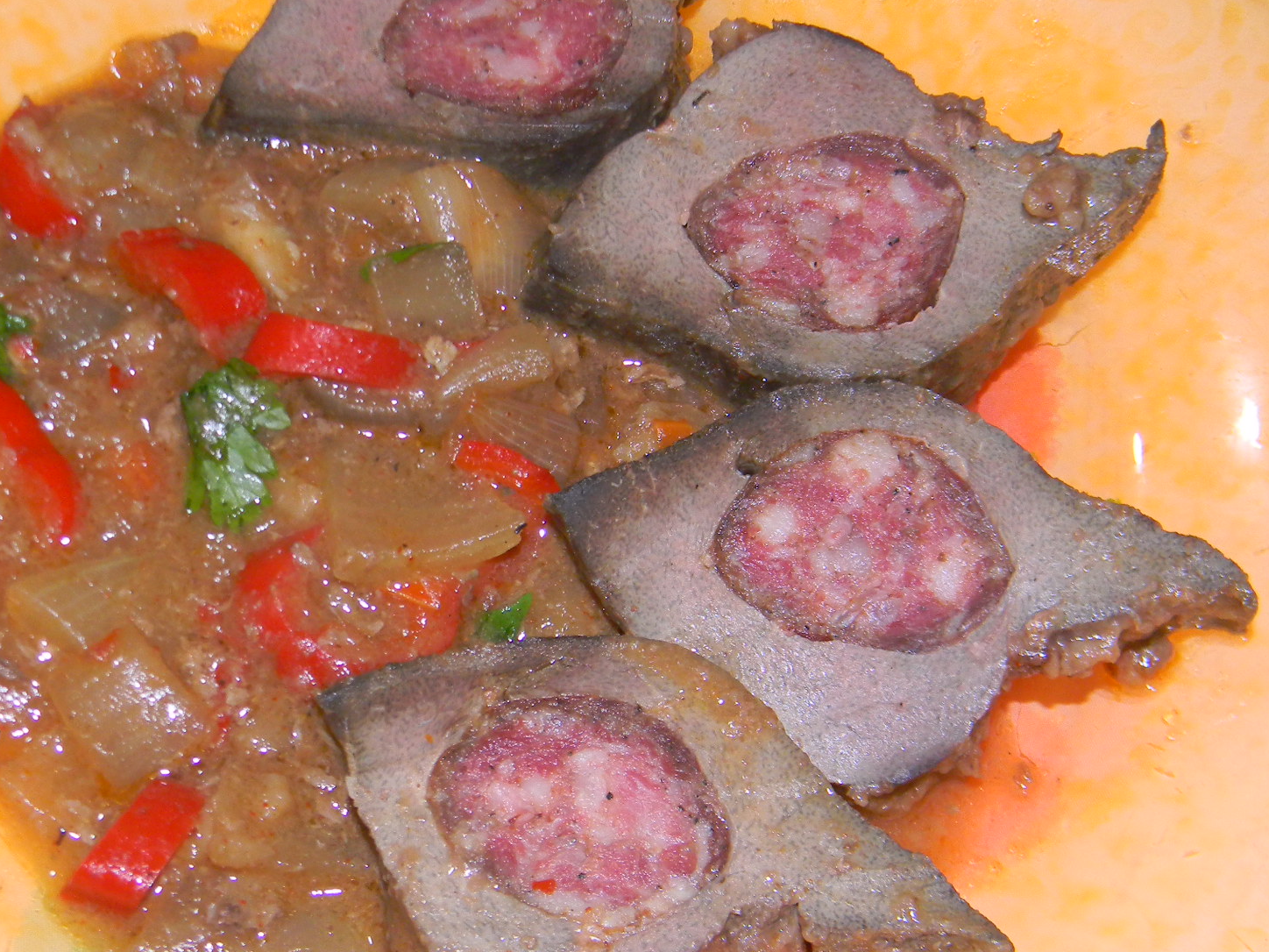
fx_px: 2126
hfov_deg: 33.2
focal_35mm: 58
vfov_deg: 25.2
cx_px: 558
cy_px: 545
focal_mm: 7.3
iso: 200
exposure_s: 1/30
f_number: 3.8
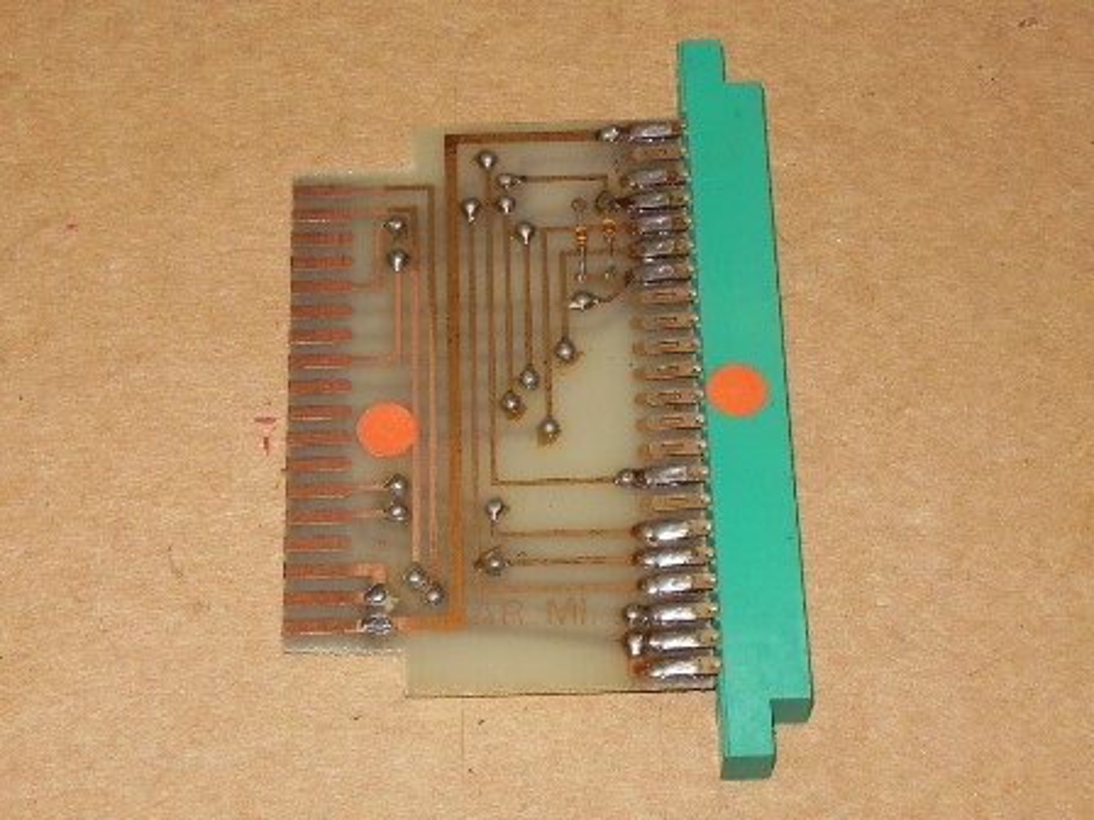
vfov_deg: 29.1
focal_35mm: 50
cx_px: 547
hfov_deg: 38.2
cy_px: 410
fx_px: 1580
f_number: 7.9
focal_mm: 8.9
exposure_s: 1/60
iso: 200
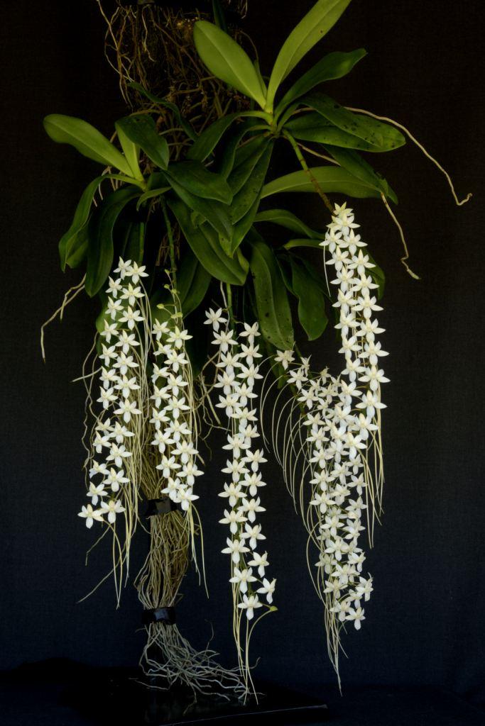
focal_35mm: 55
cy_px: 363
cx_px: 242
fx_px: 1111
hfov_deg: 24.6
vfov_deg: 36.2
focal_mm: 55
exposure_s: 1/30
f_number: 16
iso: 400
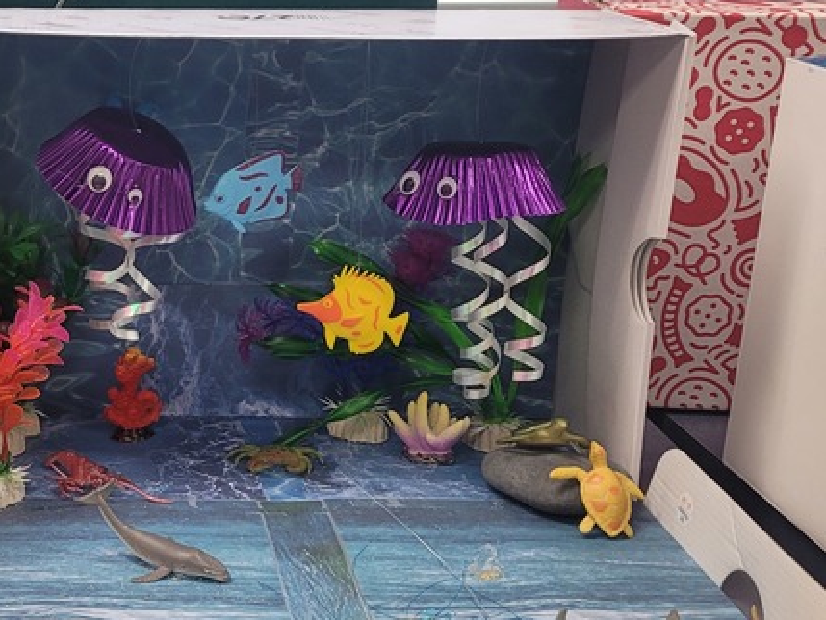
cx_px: 27
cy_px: 314
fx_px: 1480
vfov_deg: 23.7
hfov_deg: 29.4
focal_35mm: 62
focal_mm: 5.4
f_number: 1.8
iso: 160
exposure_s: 1/120
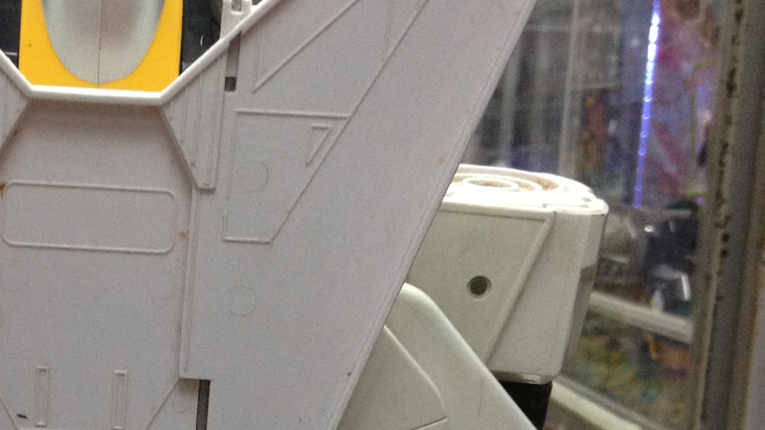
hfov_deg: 22.9
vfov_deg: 12.9
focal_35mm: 91
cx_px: 82
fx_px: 1846
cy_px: 556
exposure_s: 1/20
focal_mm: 4.28
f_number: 2.4
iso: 160
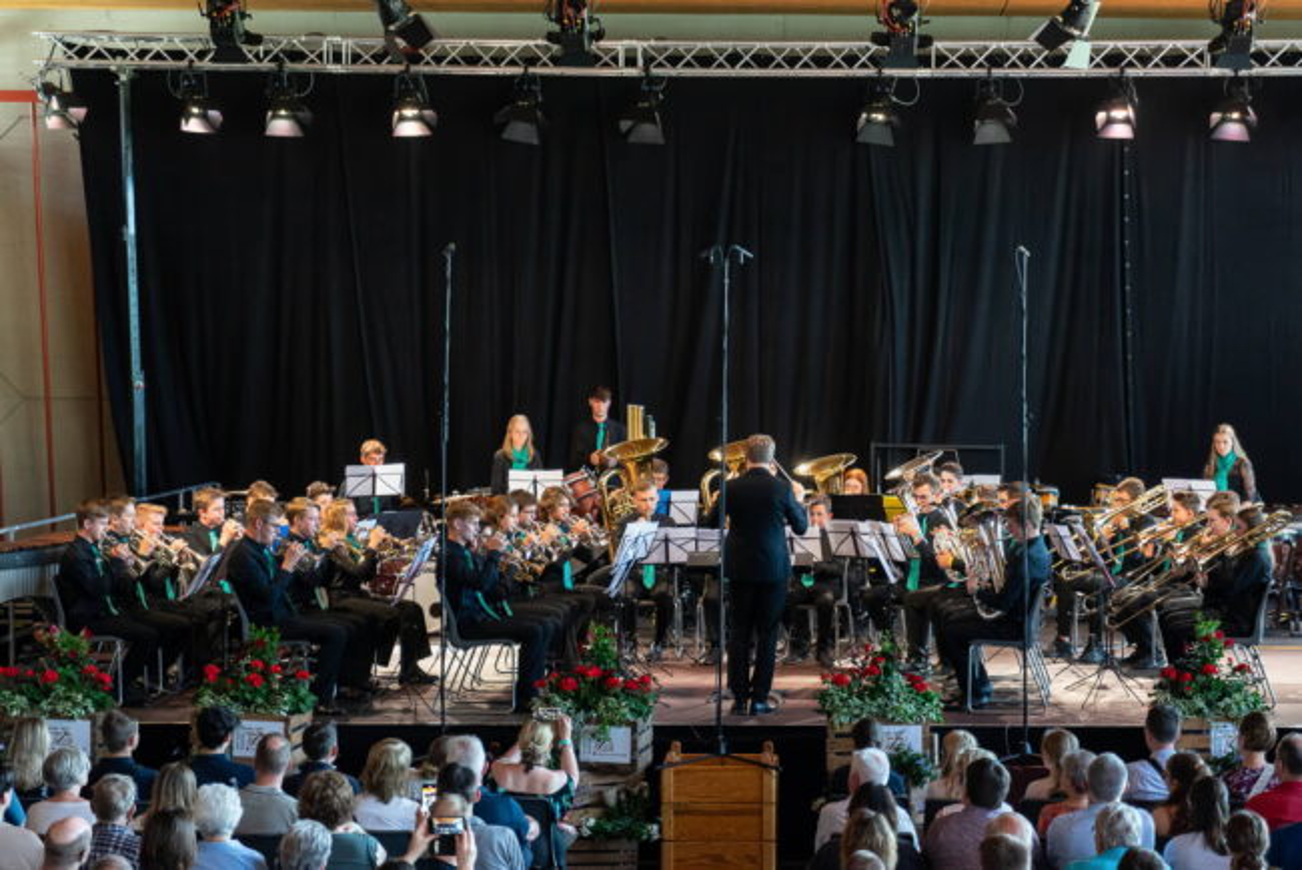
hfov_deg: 28.8
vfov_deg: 19.5
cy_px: 435
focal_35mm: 70
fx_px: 2533
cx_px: 651
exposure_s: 1/160
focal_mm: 70
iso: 3200
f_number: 4
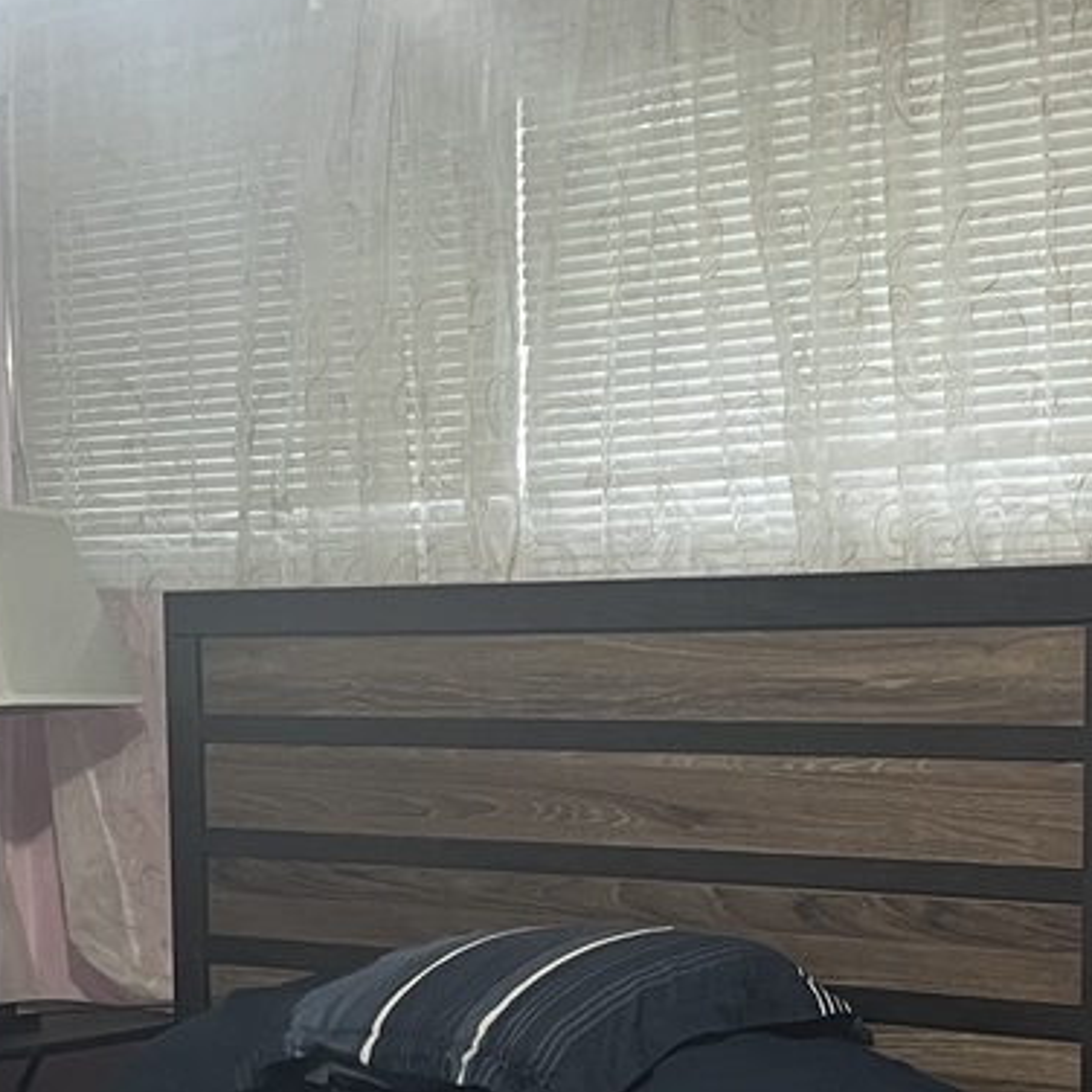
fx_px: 3141
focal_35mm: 88
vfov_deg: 19.4
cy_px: 987
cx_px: 514
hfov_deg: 19.7
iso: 200
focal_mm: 5.7
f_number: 1.5
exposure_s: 1/60
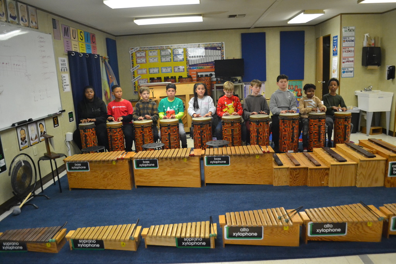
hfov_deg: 67.4
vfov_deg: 47.9
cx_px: 198
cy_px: 132
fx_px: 297
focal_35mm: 27
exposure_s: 1/320
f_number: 3.5
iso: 3200
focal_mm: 18
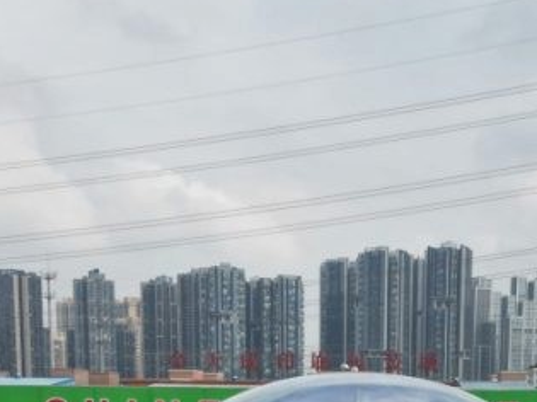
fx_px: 1210
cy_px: 605
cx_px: 348
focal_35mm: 78
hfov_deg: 24.9
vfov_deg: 17.1
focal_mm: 6.72
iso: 120
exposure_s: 1/4000
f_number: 1.7
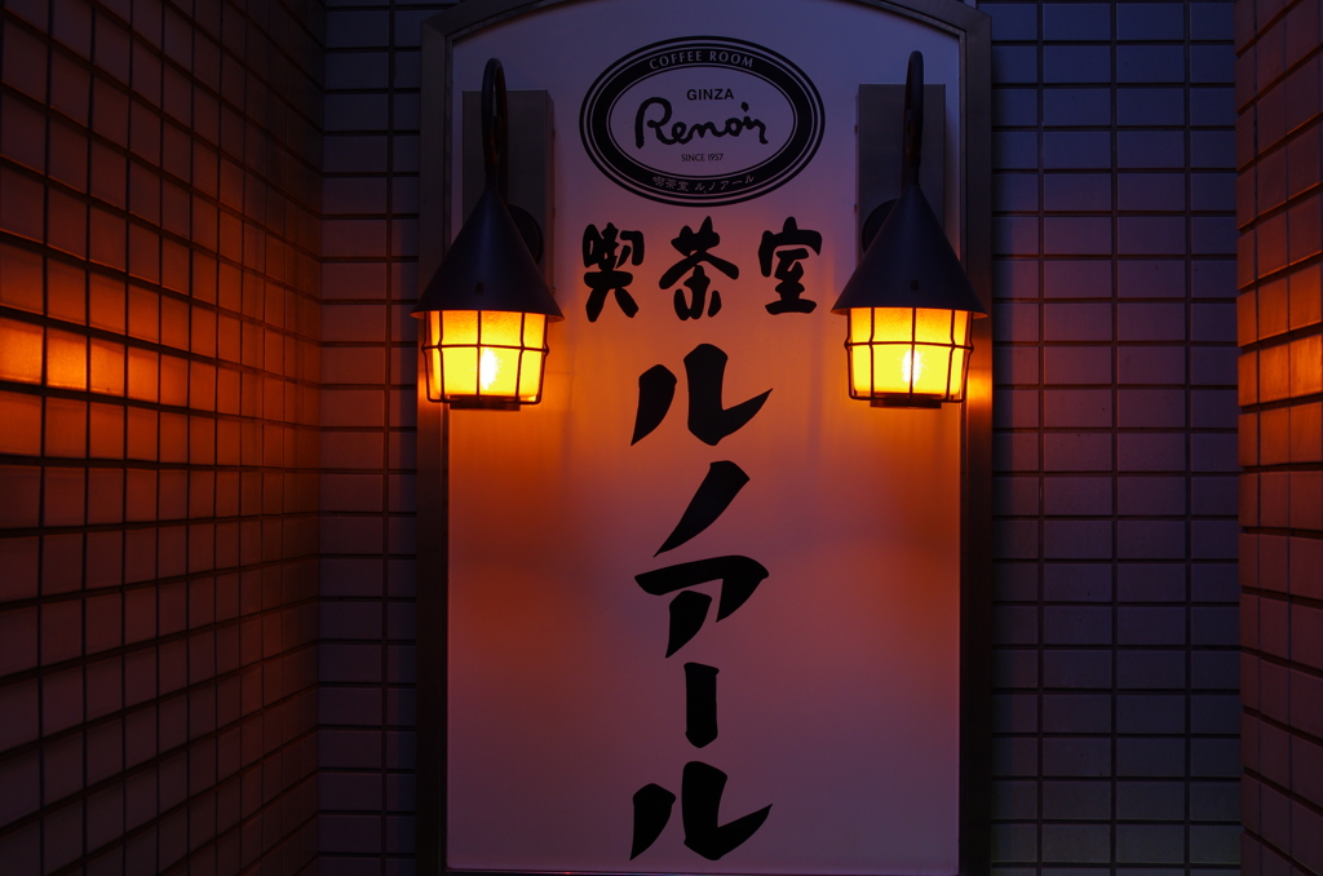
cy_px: 438
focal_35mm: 46
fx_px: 1687
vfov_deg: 29.1
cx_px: 662
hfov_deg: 42.8
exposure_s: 1/200
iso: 200
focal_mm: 31
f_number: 5.6
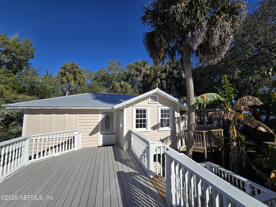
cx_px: 138
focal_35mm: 13
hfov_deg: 106.2
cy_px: 104
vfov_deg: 89.9
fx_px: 104
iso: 50
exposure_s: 1/3559
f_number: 2.2
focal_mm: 2.2
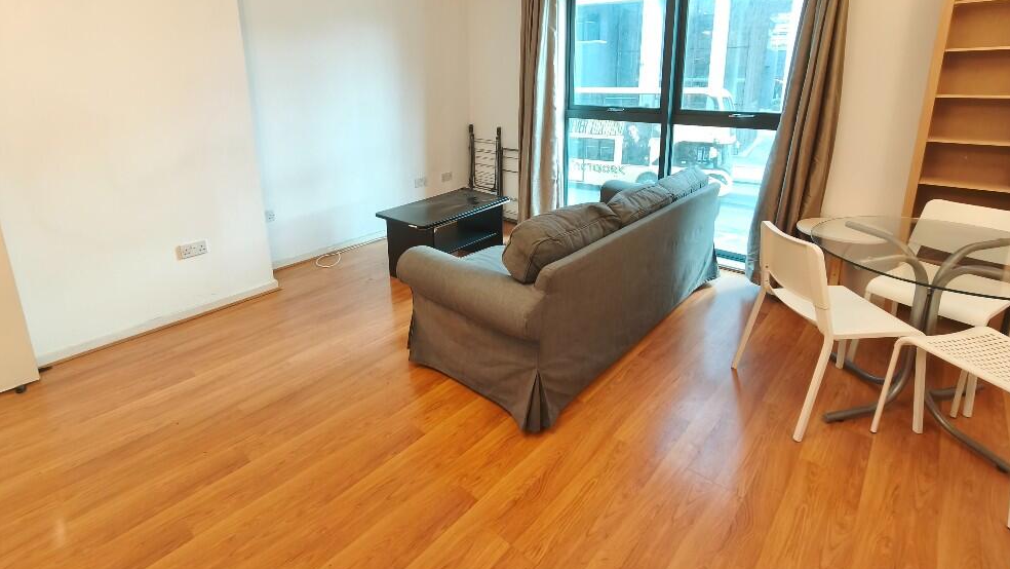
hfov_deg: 95.9
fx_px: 455
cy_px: 188
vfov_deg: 62.3
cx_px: 491
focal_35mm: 17
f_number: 2
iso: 800
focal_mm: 2.32
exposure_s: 1/33.3
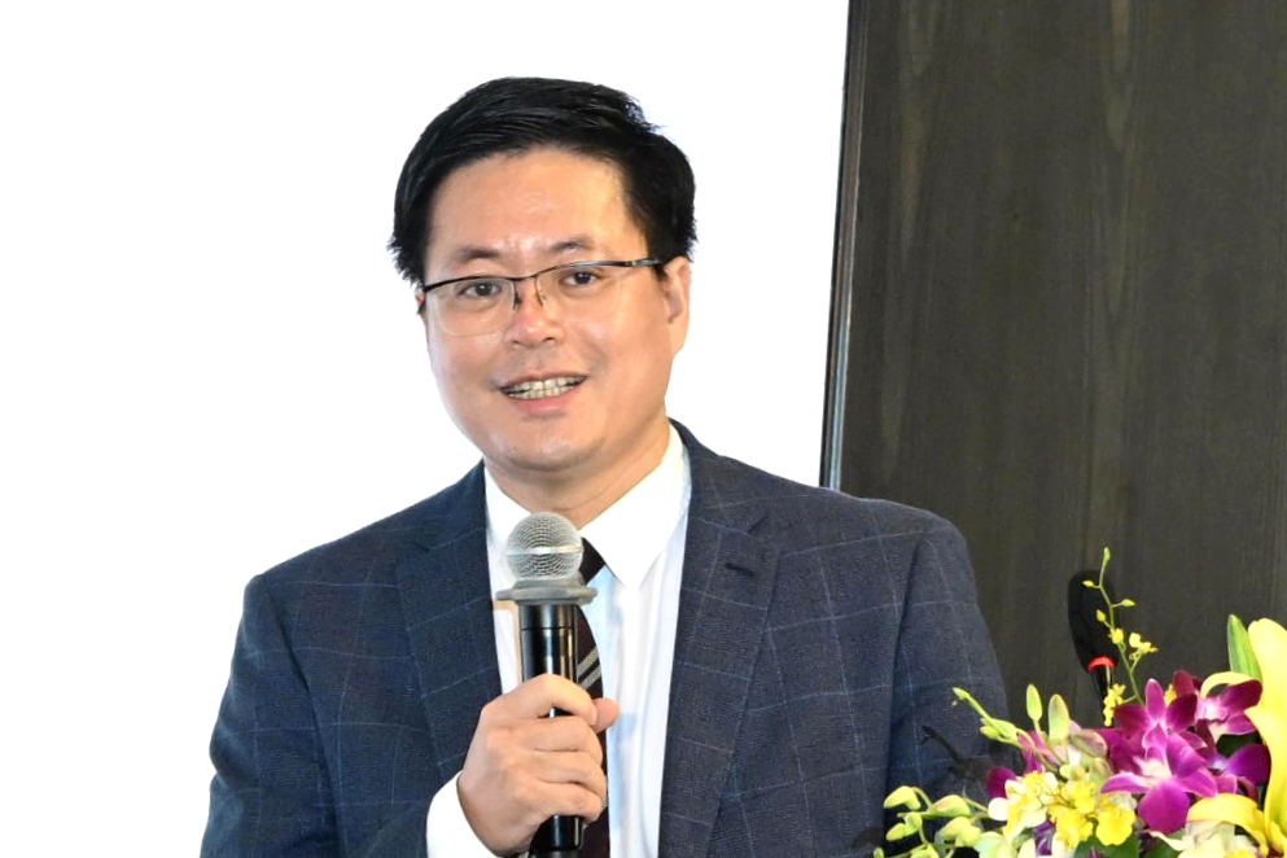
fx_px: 6434
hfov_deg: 11.4
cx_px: 644
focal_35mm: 180
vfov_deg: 7.6
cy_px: 429
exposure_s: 1/100
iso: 2000
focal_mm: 120
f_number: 6.3
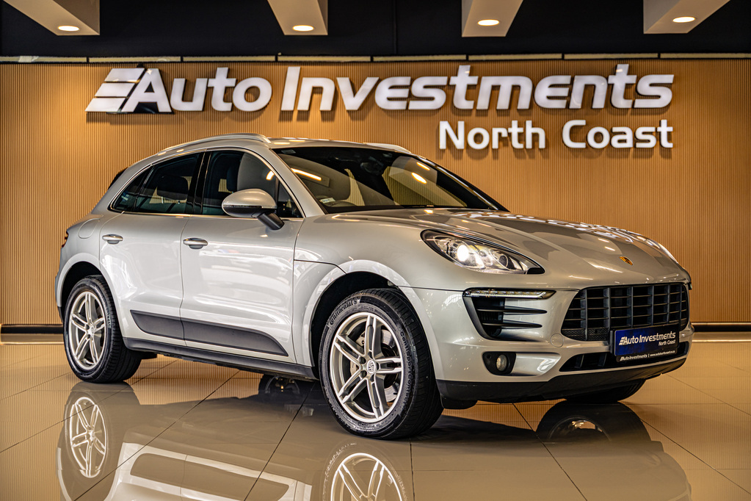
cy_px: 250
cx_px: 376
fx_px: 1043
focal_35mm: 50
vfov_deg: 27.0
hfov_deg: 39.6
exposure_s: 1/200
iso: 200
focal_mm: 50
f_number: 2.8
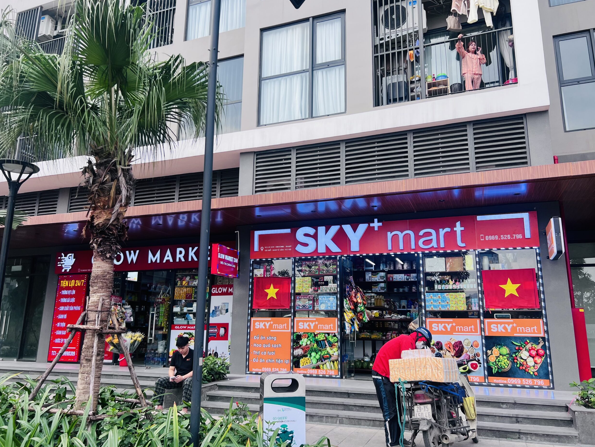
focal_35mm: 27
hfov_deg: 65.3
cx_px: 300
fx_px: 464
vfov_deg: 51.4
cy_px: 220
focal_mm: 5.7
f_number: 1.5
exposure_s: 1/611
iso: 50
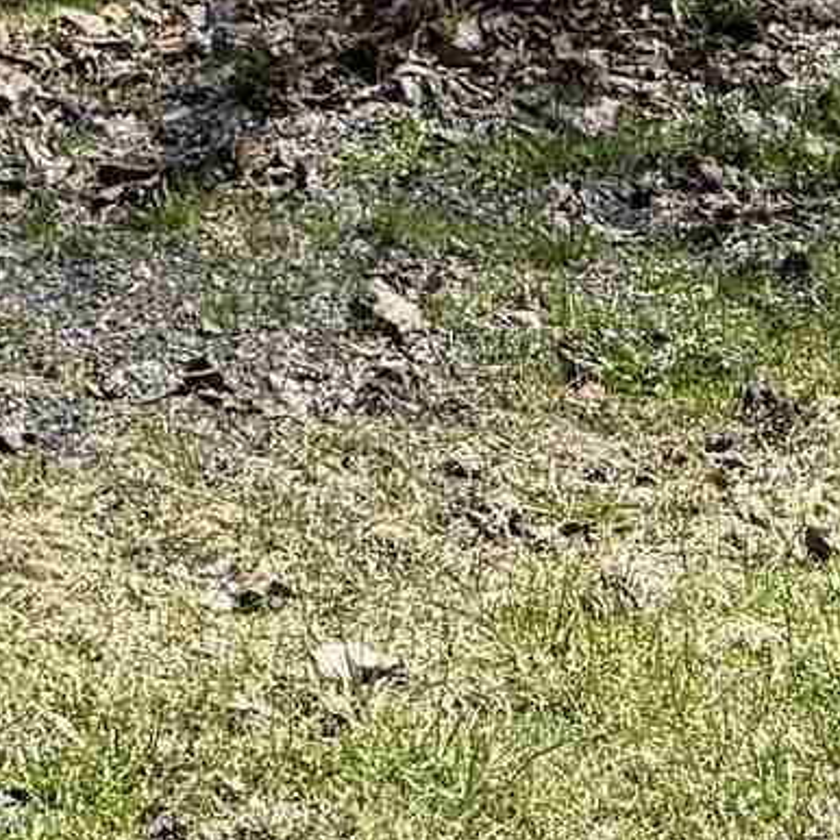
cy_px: -1517
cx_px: -566
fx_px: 4640
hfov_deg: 9.9
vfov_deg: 8.8
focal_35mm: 169
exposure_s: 1/3021
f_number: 1.78
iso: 100
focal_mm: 6.76
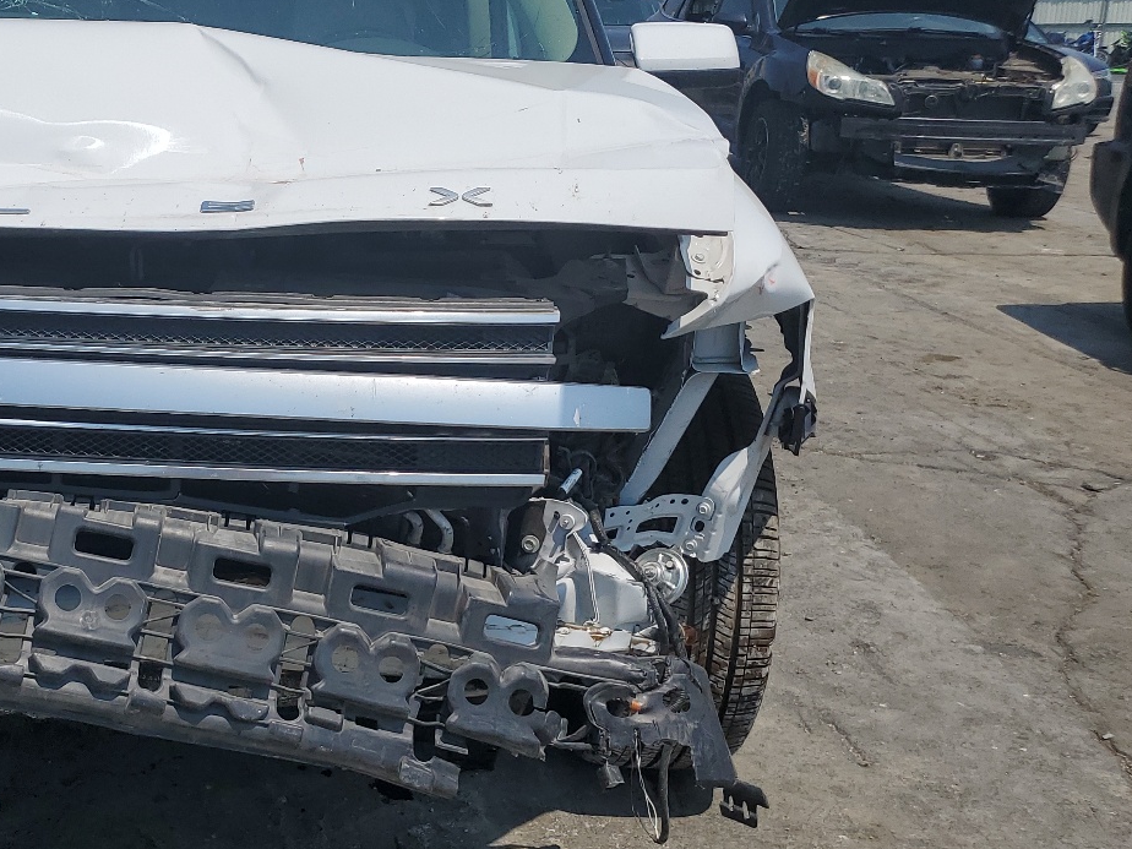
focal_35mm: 45
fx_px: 1472
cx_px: 160
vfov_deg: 32.2
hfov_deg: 39.7
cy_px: 426
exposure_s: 1/10000
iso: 51
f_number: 1.5
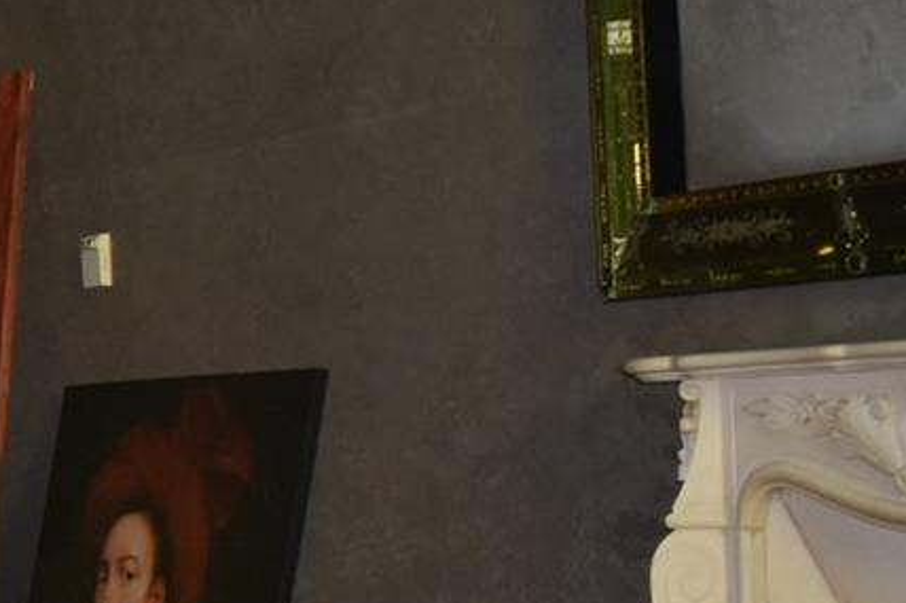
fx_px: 2541
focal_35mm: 101
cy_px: 476
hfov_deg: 17.6
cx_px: -548
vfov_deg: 13.5
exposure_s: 1/125
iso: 1250
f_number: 3.5
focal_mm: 18
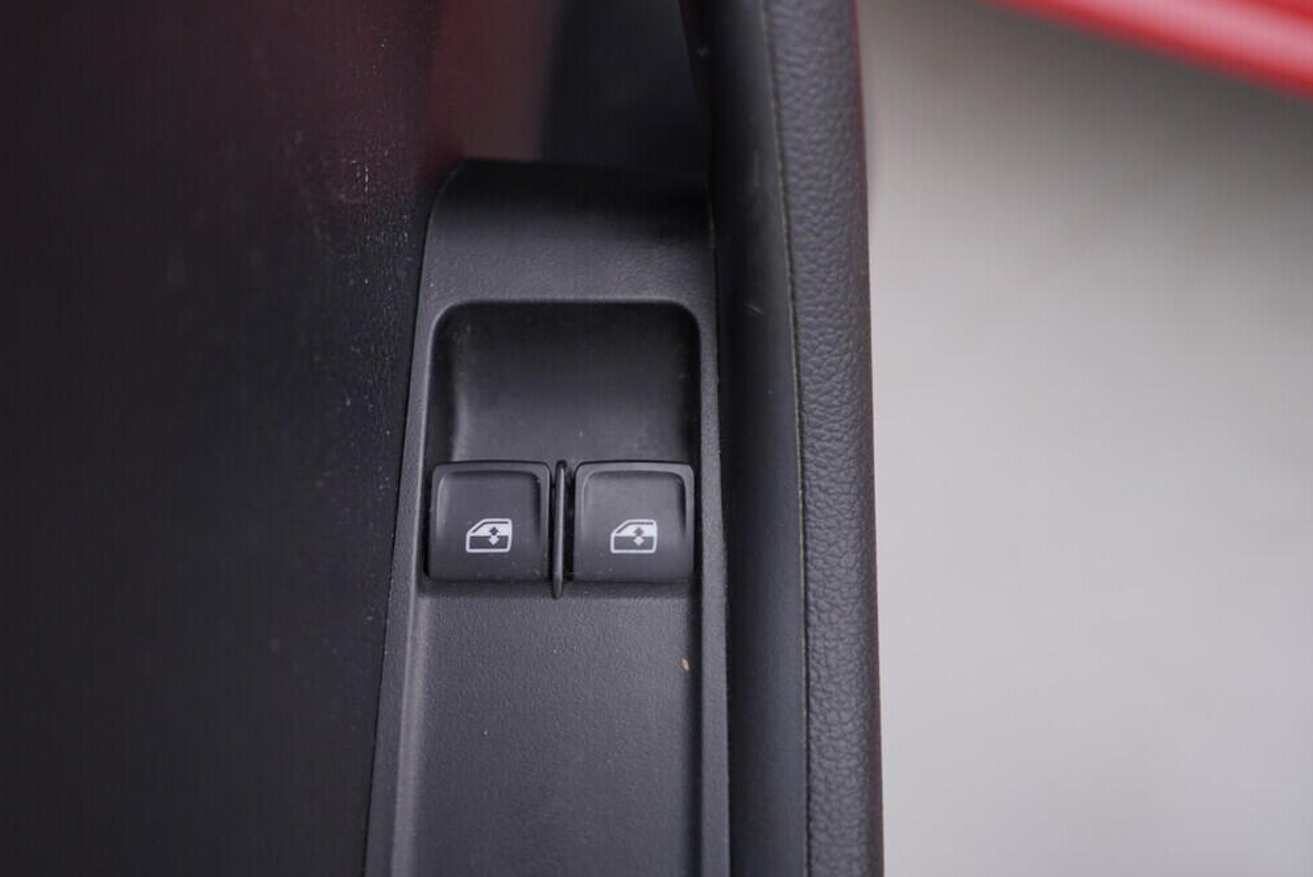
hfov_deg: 51.9
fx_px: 1350
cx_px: 668
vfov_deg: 36.0
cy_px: 432
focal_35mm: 37
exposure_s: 1/50
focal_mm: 24
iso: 125
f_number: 3.2
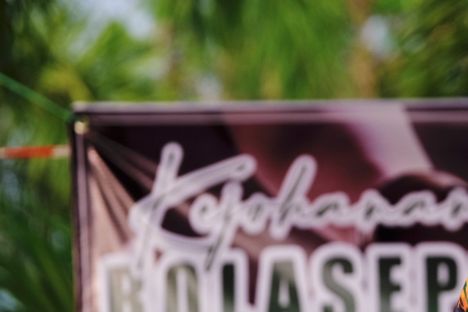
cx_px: 513
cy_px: 167
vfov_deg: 3.0
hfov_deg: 4.4
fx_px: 6030
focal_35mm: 464
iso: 160
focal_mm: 129.2
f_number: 4.5
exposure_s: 1/500
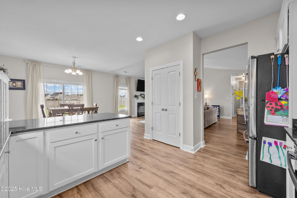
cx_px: 148
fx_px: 115
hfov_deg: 104.3
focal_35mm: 14
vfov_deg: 81.2
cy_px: 99
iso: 640
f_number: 7.1
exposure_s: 1/8
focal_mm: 14
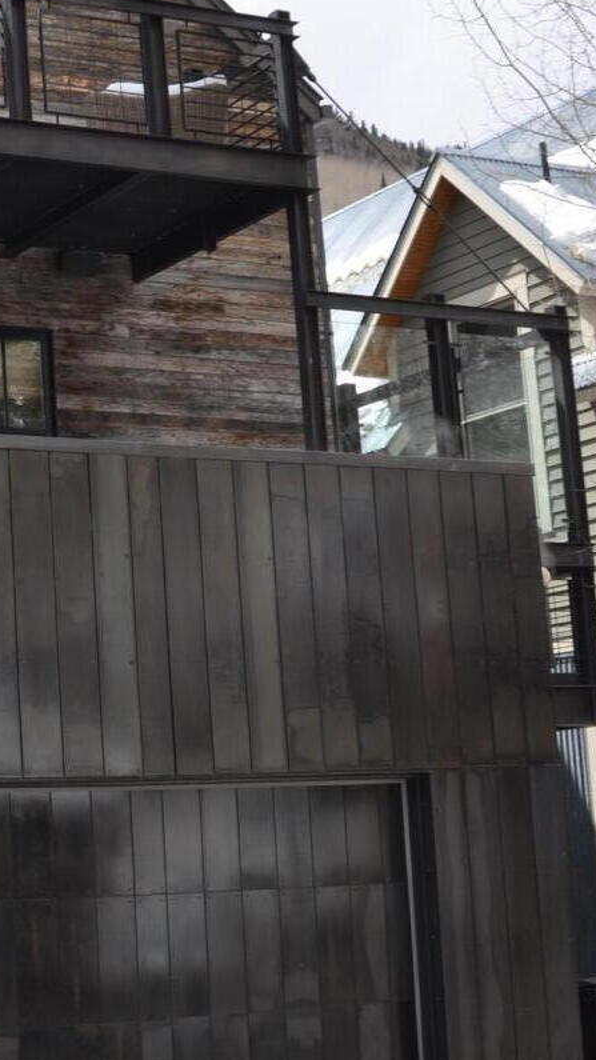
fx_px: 1995
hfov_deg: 15.9
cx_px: -224
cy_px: 396
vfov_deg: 29.6
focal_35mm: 71
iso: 100
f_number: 8
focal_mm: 18
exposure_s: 1/250
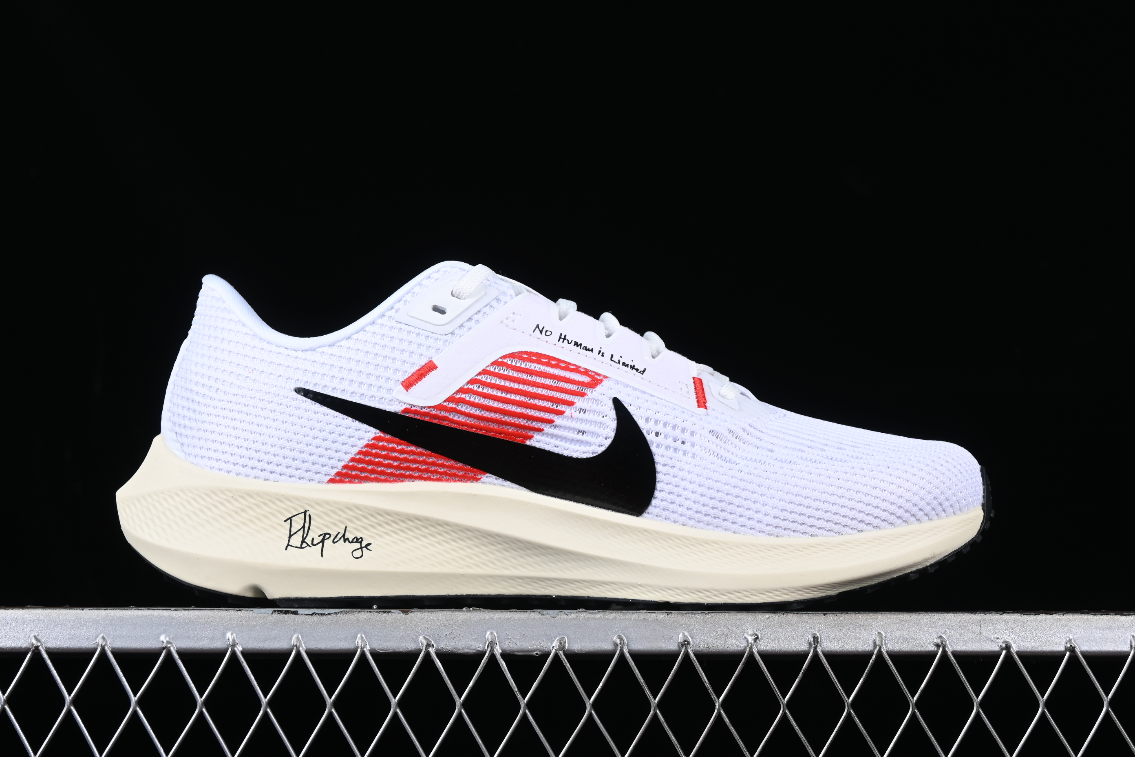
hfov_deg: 27.0
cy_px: 378
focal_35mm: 75
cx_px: 568
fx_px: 2364
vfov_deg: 18.2
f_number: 8
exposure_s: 1/160
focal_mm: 50
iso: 160
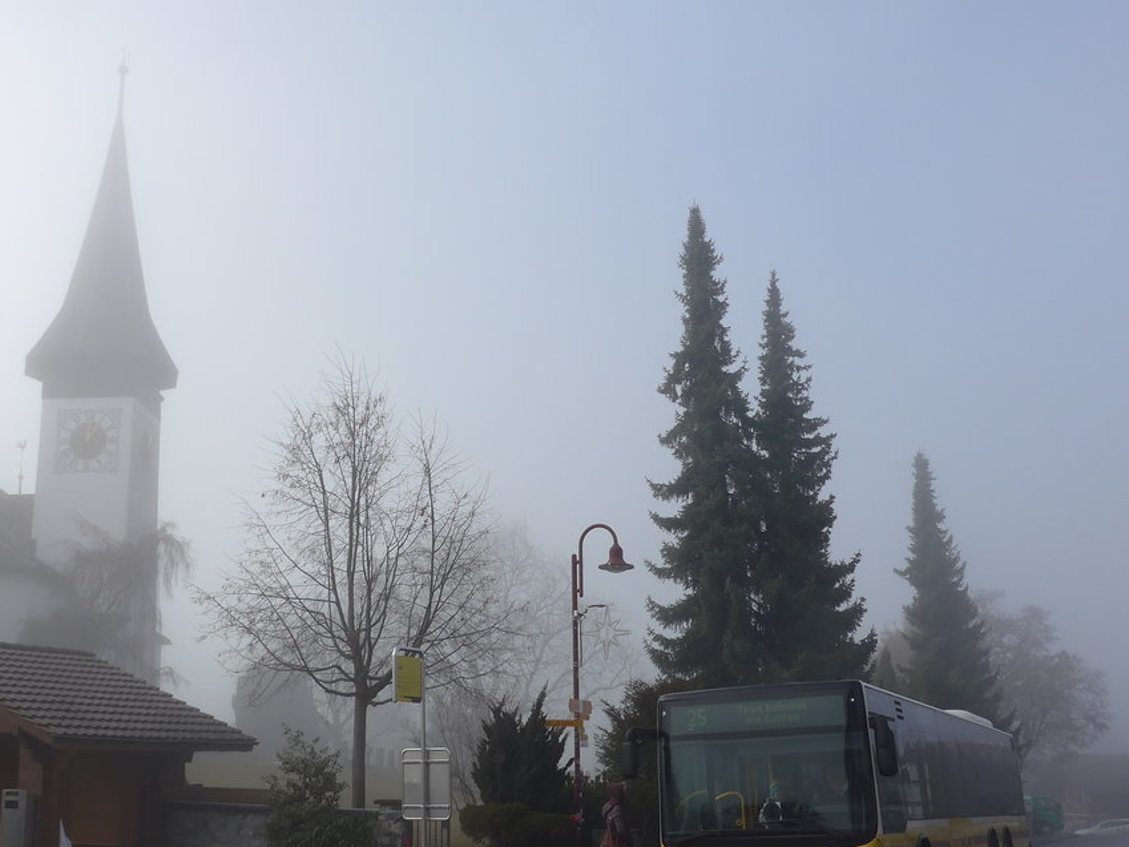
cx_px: 430
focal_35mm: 41
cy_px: 483
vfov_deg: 35.1
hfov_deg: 45.4
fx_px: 1337
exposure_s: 1/1300
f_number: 2.8
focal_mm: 6
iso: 80
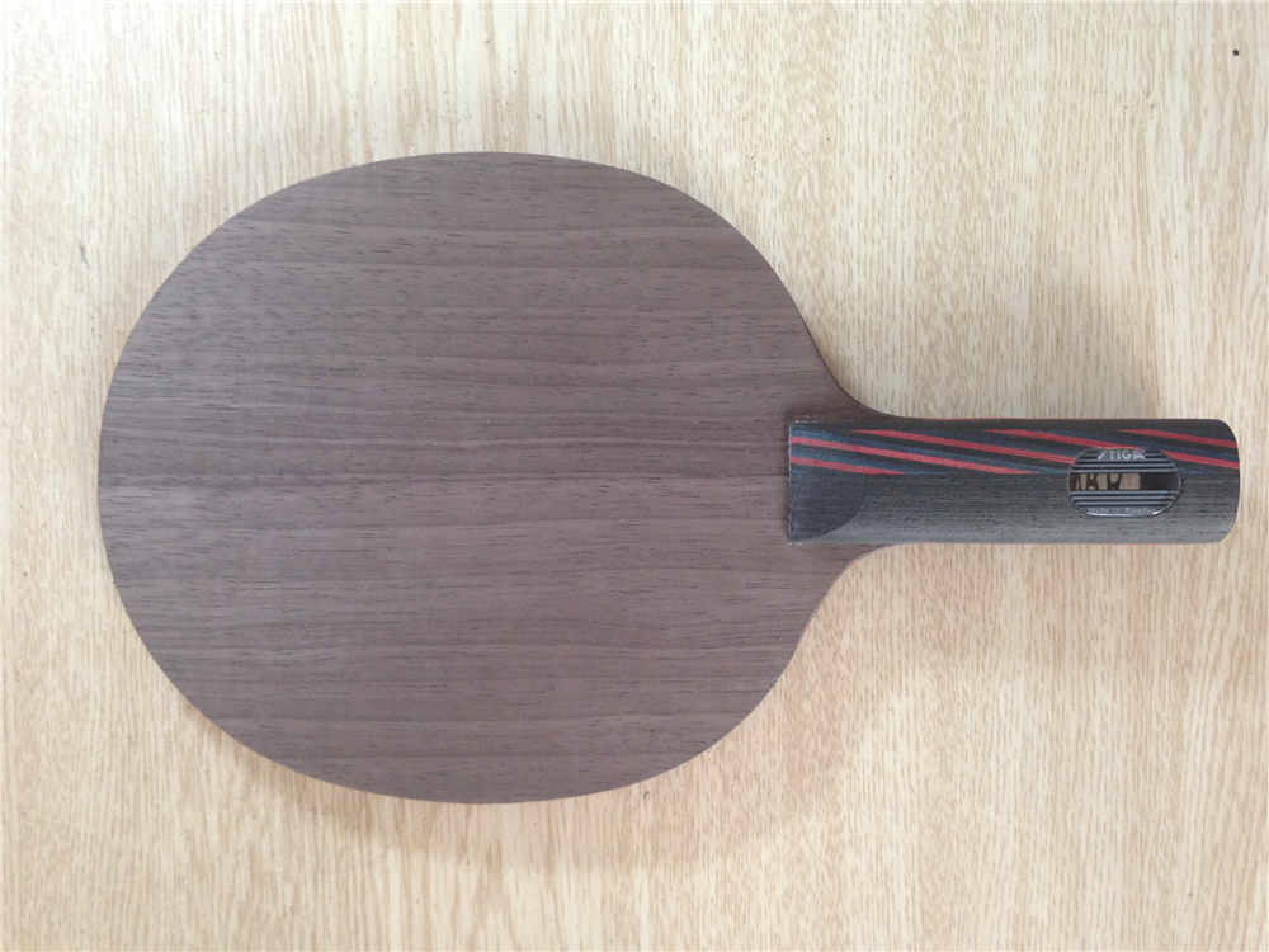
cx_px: 634
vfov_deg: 42.9
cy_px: 476
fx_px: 1210
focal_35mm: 33
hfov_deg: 55.4
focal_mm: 4.13
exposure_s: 1/20
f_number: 2.4
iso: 125
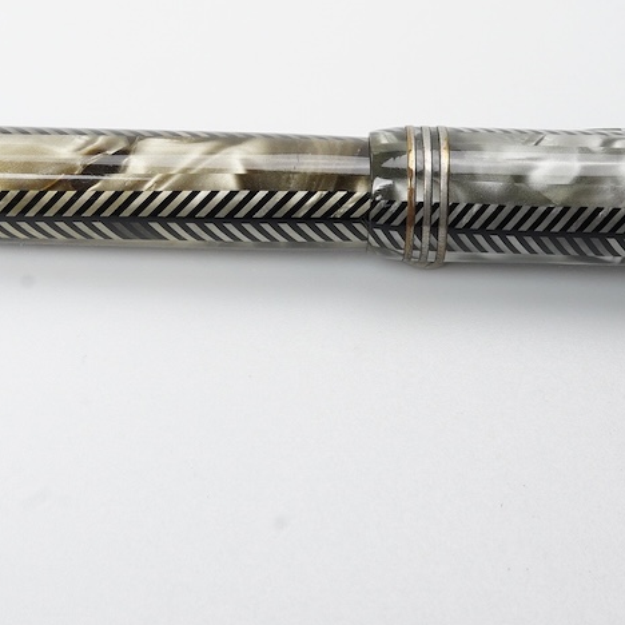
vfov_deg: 18.7
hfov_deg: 18.8
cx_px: 229
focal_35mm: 92
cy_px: 147
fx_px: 1879
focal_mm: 30
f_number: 22
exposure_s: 1/100
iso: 640
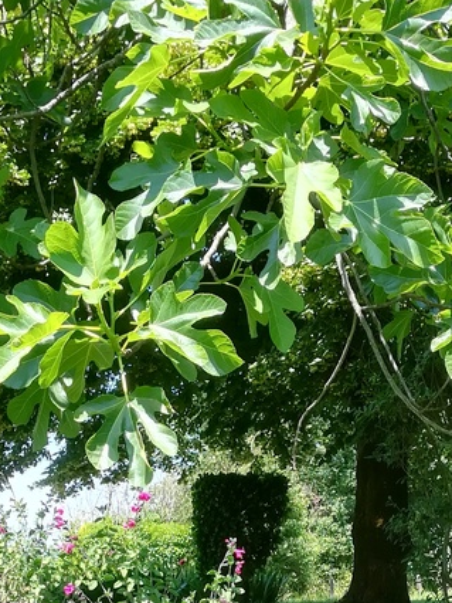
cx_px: 268
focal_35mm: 68
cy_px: 591
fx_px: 1183
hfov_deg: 21.6
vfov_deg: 27.1
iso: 50
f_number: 2.2
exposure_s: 1/279
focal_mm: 3.83
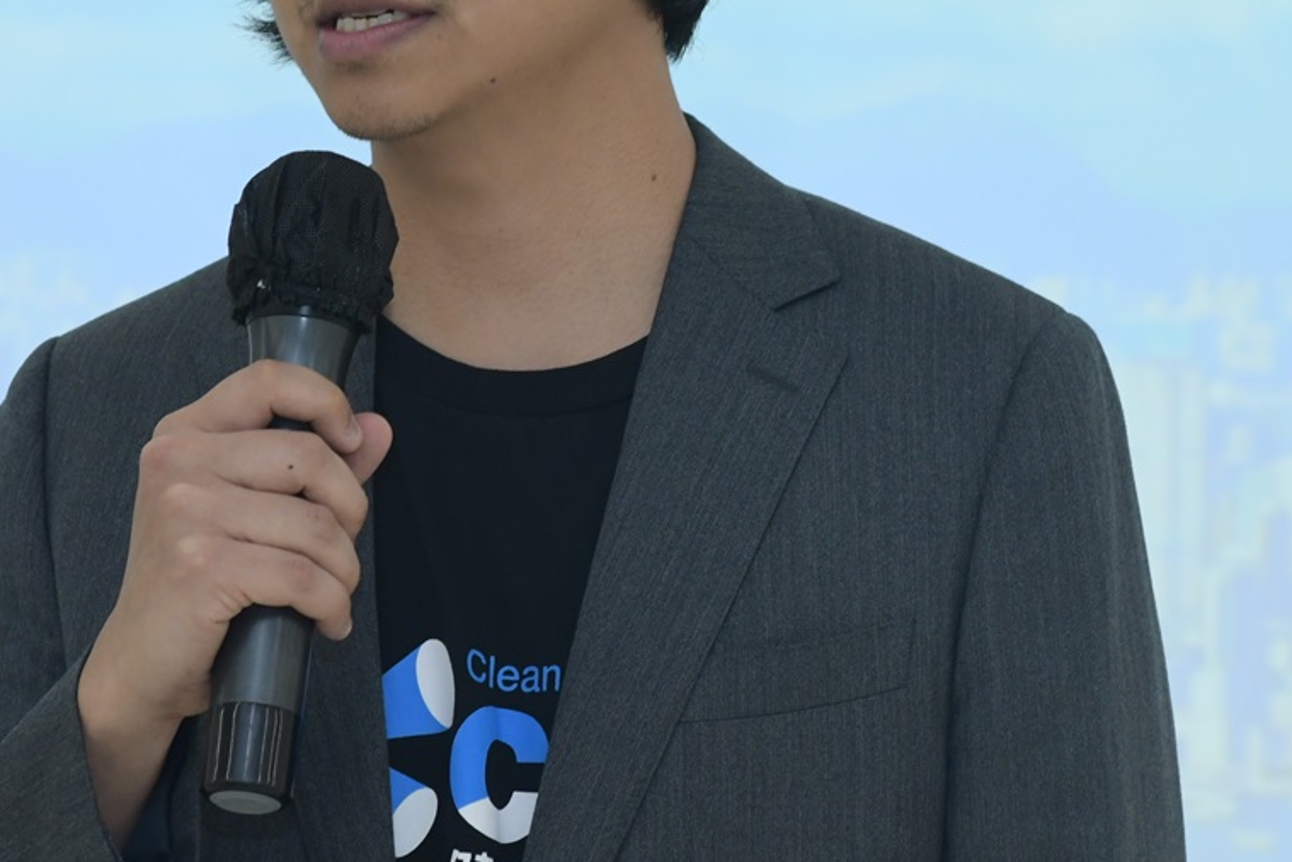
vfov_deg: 6.1
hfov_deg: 9.2
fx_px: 8038
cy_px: 14
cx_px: 531
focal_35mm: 224
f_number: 6.3
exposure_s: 1/125
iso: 1000
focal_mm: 85
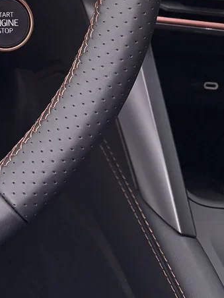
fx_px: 794
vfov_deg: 18.7
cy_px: -155
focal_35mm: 92
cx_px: -168
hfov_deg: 14.3
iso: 80
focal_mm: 5.96
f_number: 1.6
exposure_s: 1/121
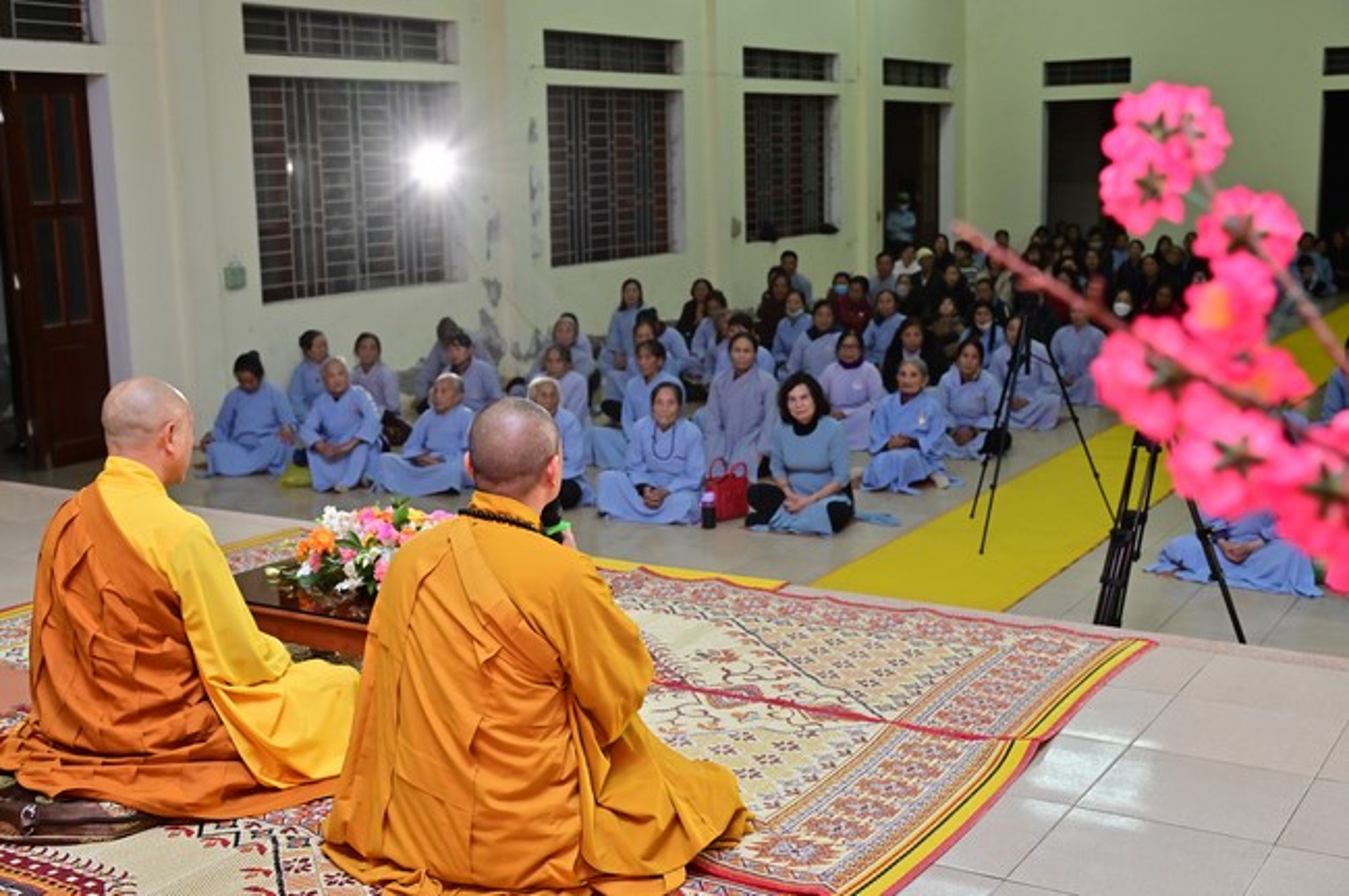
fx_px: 1647
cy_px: 448
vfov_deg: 30.5
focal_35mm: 44
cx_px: 674
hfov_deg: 44.5
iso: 2000
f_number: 5.6
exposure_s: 1/160
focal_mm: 44
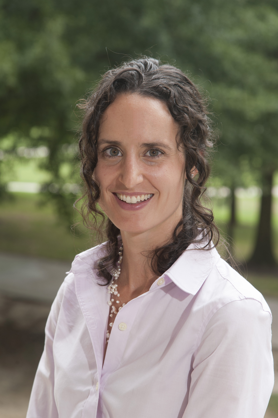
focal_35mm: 120
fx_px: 1392
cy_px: 209
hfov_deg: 11.4
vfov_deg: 17.1
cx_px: 139
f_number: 6.3
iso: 400
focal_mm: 120
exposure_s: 1/80
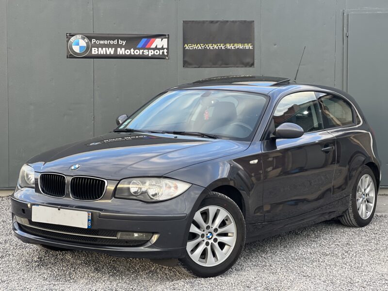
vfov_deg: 19.1
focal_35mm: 77
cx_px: 194
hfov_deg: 25.3
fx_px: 863
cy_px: 146
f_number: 2.8
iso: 64
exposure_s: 1/100
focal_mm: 9
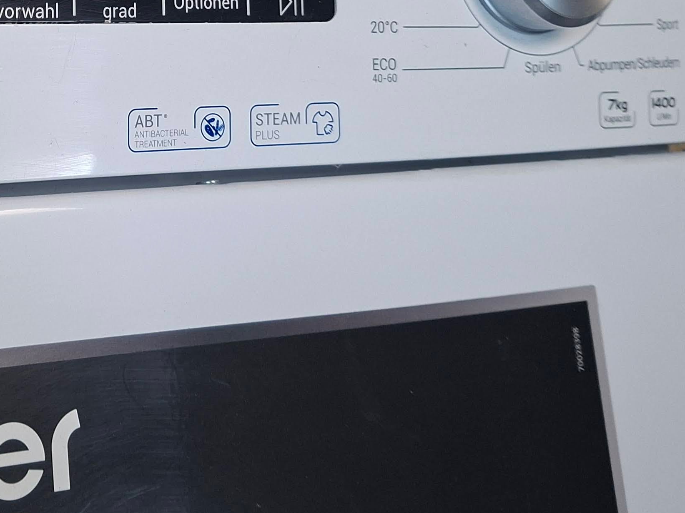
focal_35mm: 56
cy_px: -83
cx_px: 24
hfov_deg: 32.1
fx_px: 1108
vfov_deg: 24.0
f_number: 1.8
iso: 160
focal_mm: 5.54
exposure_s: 1/100
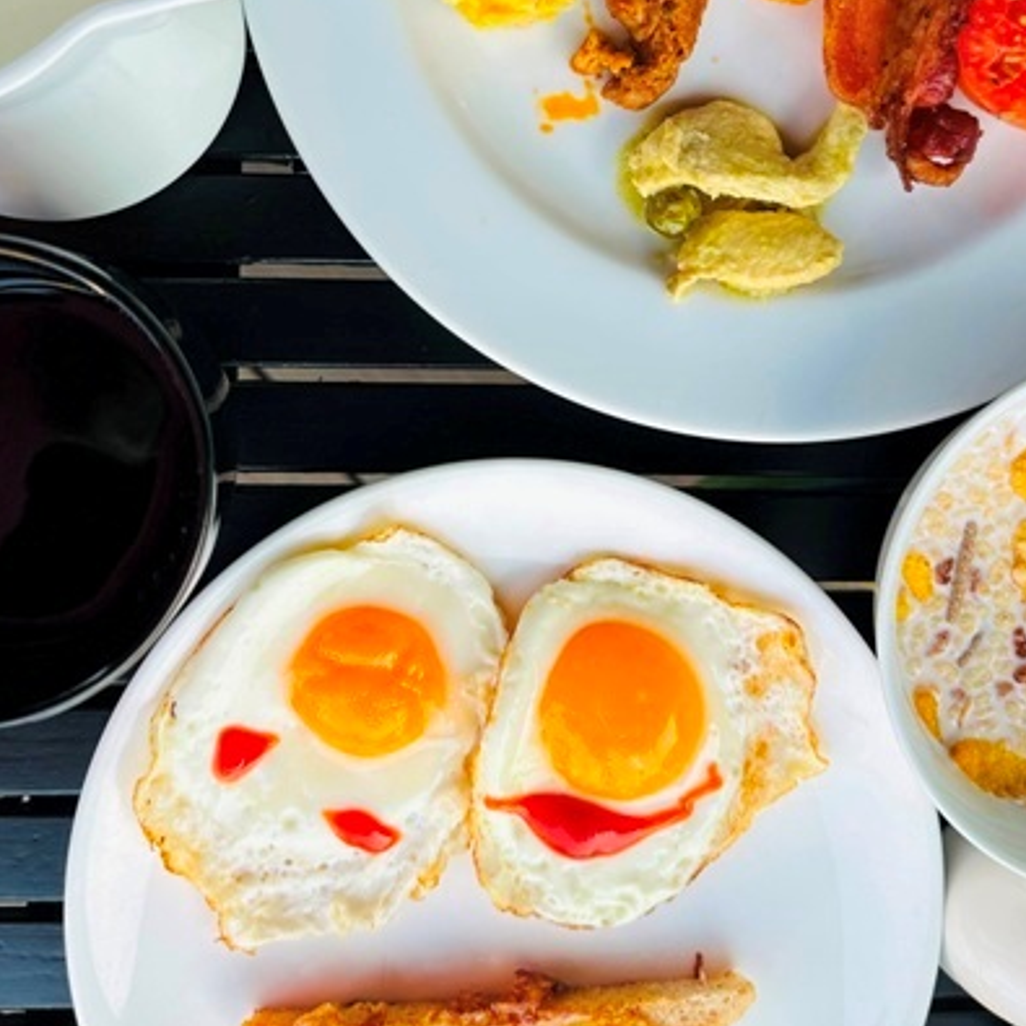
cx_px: 501
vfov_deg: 38.5
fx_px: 1442
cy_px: 296
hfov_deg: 39.2
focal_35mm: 43
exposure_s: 1/393
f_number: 1.78
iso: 80
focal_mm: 6.86
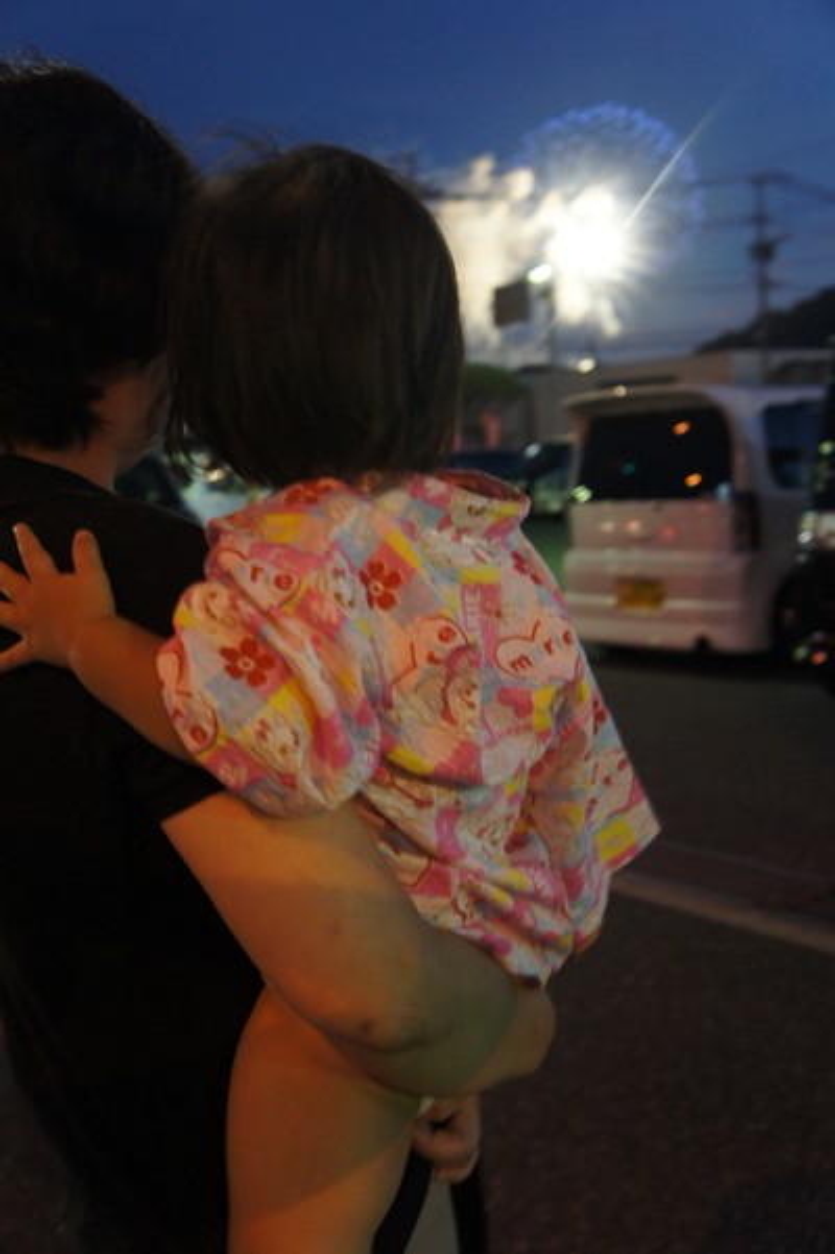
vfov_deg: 48.0
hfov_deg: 33.0
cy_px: 627
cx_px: 418
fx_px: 1411
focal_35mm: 40
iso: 1600
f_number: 4
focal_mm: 27
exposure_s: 1/8
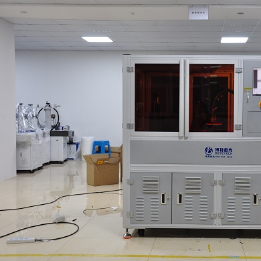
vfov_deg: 36.1
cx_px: 195
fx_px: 401
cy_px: 130
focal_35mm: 47
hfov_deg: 35.3
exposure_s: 1/20
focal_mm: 24
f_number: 6.3
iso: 400
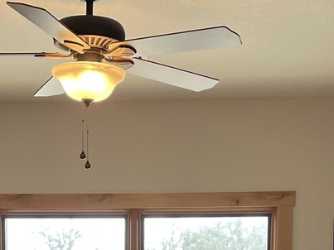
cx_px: 116
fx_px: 897
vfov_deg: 14.6
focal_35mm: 93
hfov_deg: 21.0
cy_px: 397
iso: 125
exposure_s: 1/120
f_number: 1.6
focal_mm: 4.2
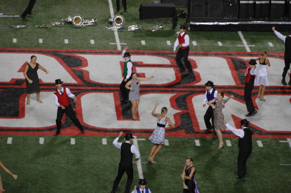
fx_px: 1878
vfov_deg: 5.9
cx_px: 146
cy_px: 96
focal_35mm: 232
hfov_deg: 8.9
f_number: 2.8
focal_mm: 155
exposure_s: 1/80
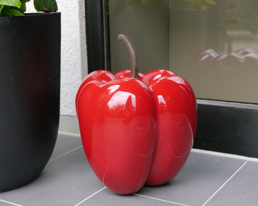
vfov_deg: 25.0
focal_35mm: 61
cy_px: 104
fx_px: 466
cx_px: 127
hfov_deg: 31.0
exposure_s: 1/60
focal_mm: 29
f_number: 4.9
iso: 640
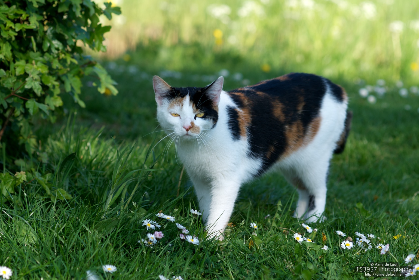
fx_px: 1485
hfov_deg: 16.1
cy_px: 140
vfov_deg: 10.8
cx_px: 210
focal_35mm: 128
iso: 100
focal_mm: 85
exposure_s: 1/400
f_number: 4
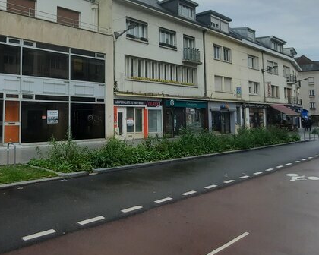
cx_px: 77
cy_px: 90
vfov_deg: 49.3
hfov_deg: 57.2
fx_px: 274
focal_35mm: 29
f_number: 2.2
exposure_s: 1/612
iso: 40
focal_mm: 1.74
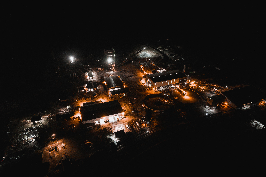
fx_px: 163
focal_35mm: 22
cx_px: 133
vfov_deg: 57.2
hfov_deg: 78.6
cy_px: 88
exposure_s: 1/4
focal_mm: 8.38
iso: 1160
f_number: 2.8
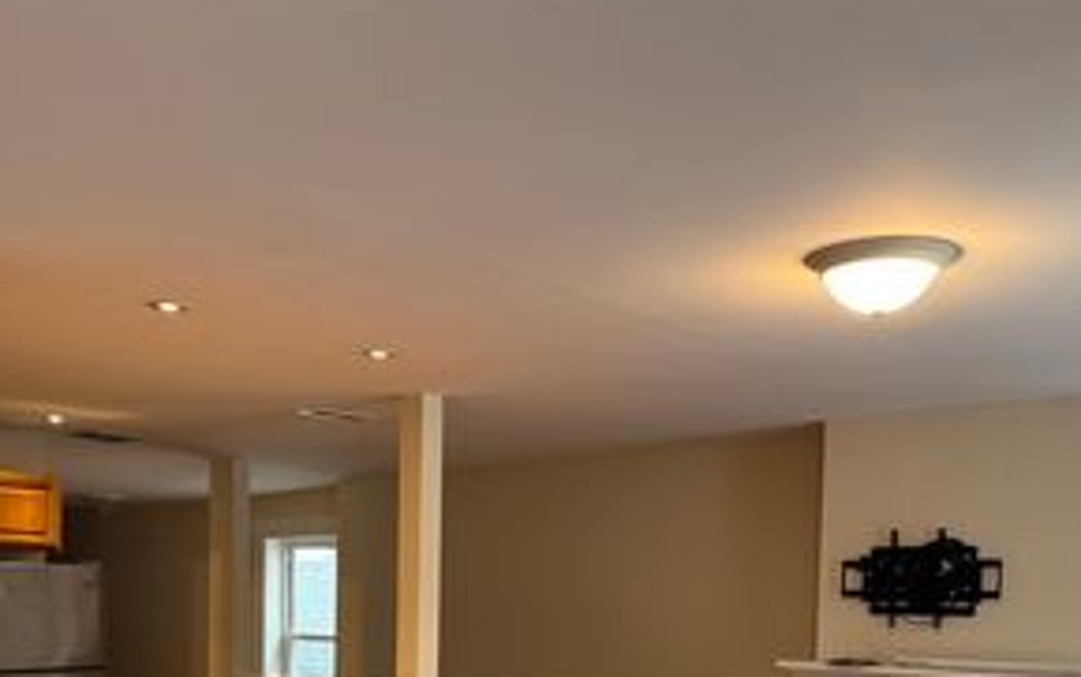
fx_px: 1297
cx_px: 539
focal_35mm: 44
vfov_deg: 27.5
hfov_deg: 45.2
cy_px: 683
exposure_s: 1/60
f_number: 1.78
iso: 160
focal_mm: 6.76
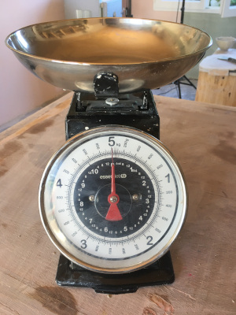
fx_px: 264
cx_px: 118
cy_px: 158
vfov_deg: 61.7
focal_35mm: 29
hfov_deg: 48.2
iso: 40
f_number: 2.2
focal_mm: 4.15
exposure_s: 1/33
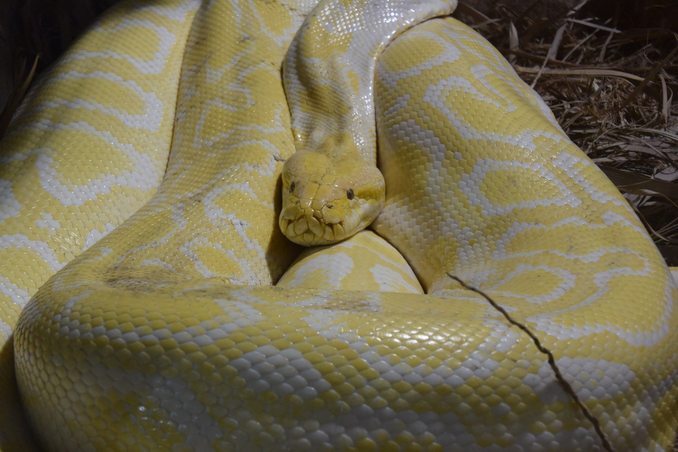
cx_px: 339
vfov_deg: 16.9
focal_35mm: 81
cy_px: 226
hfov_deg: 25.1
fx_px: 1525
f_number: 5.6
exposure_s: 1/60
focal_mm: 30
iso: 1000
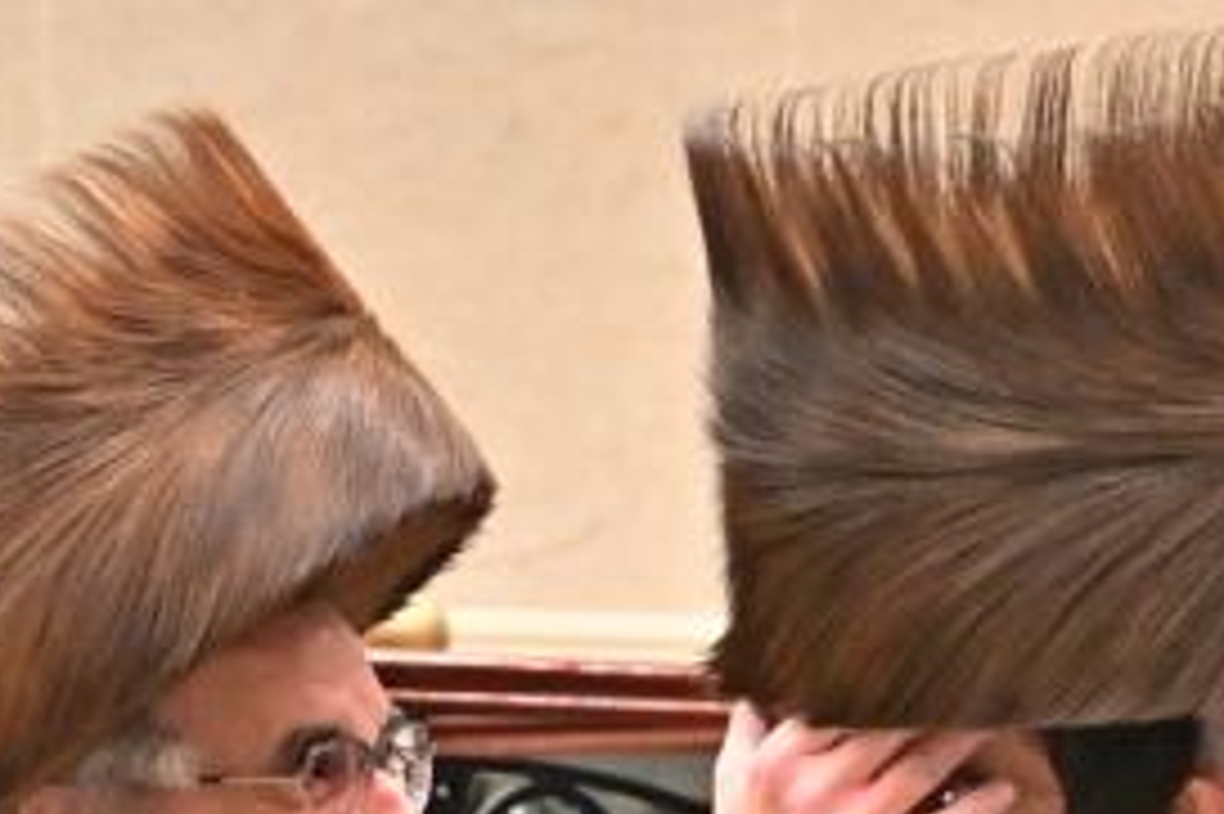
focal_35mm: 271
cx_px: 1084
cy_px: 1248
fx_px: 9208
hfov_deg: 7.6
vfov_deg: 5.0
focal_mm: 48
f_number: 4
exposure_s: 1/400
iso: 1600
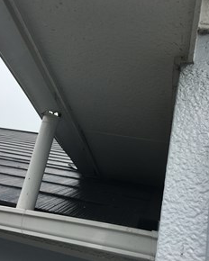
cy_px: 127
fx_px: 302
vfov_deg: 46.8
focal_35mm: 39
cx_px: 86
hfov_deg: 38.1
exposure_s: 1/1261
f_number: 2.2
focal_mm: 4.15
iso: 25
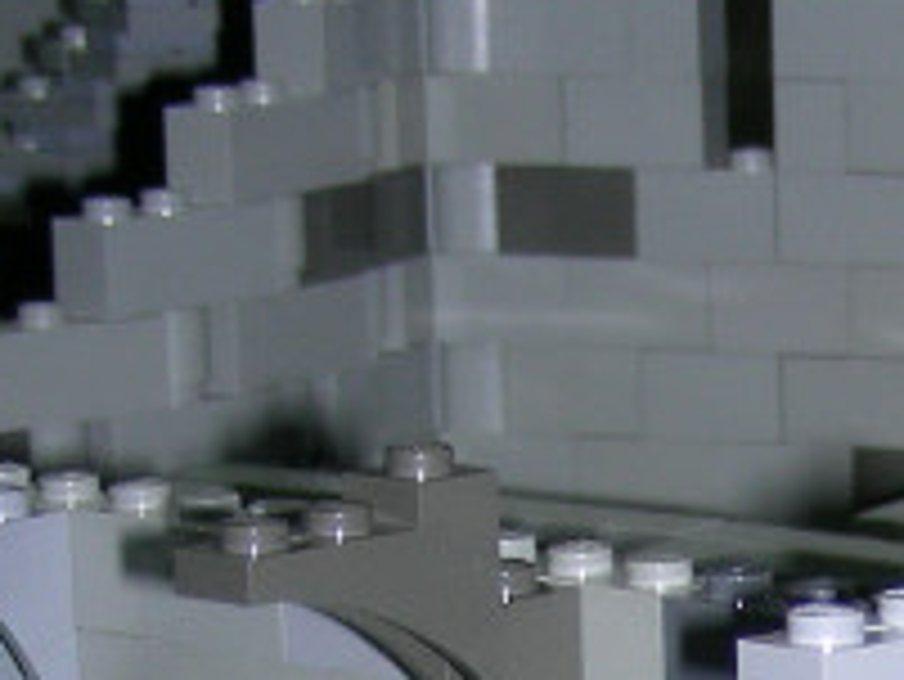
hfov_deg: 10.1
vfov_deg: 7.5
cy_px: 1328
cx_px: 1241
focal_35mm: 191
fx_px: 4991
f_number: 3.5
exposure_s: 1/60.1
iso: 50
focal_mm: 8
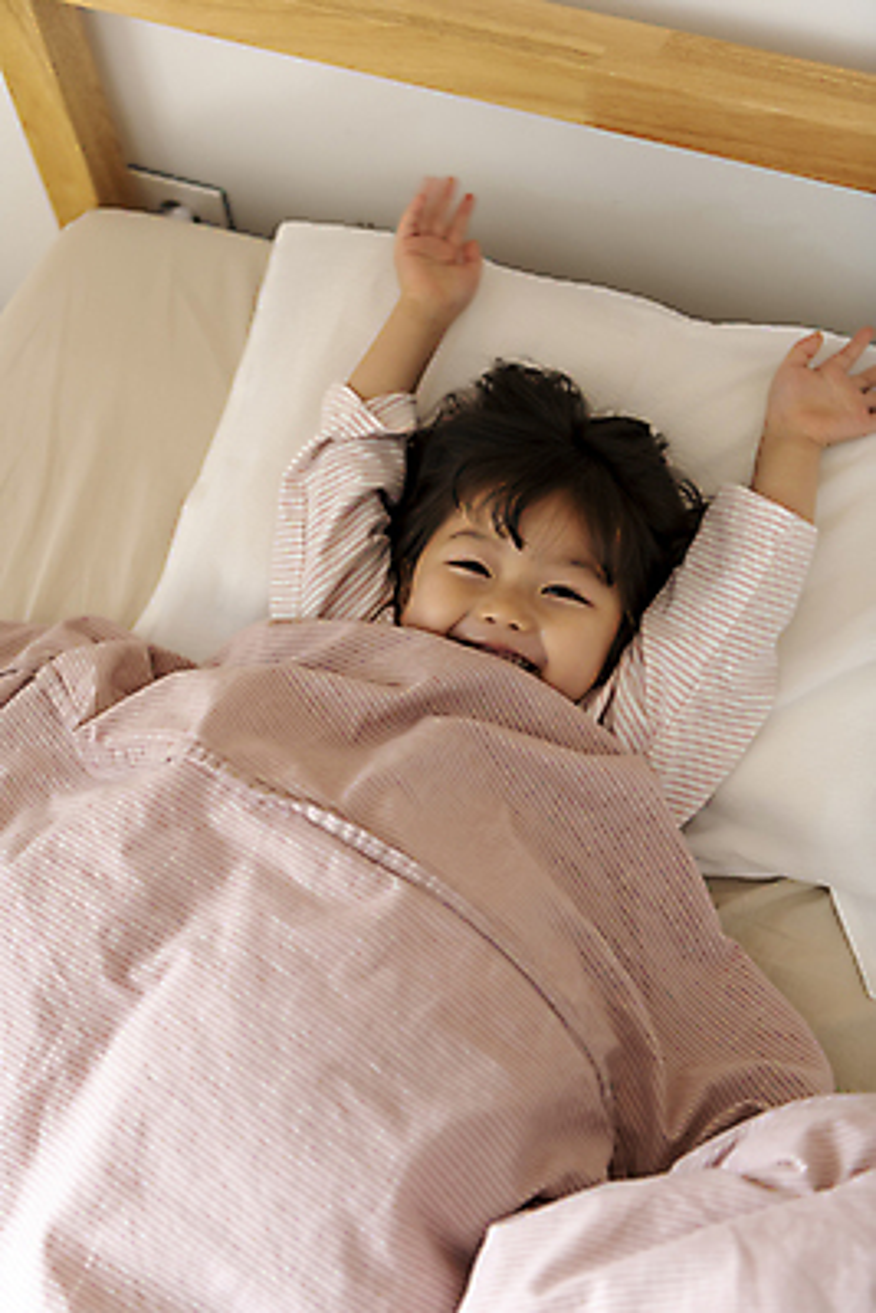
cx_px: 438
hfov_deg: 27.0
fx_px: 1823
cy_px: 656
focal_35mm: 50
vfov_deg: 39.6
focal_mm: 50
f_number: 2.8
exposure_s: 1/80
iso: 400
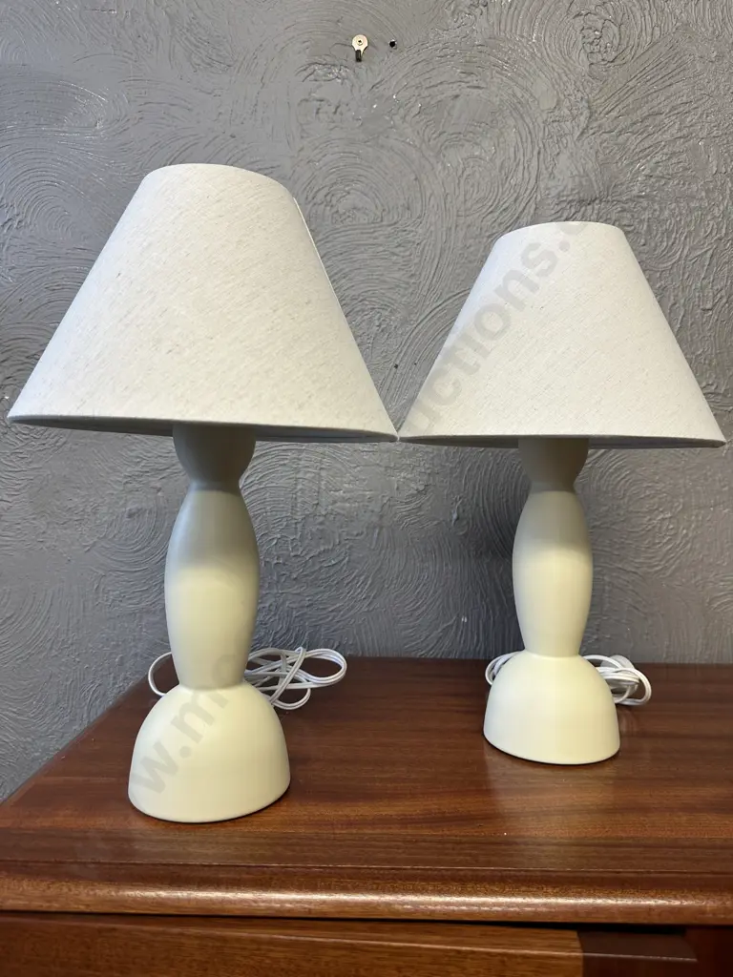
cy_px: 488
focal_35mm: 24
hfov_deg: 56.8
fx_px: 678
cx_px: 366
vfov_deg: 71.6
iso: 80
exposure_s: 1/100
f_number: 1.78
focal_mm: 6.86
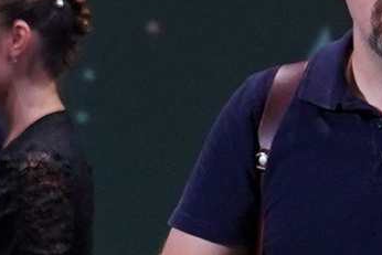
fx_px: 12090
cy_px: 350
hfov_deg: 1.8
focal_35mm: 1139
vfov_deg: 1.2
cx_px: 343
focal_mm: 103
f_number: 4
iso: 800
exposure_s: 1/200
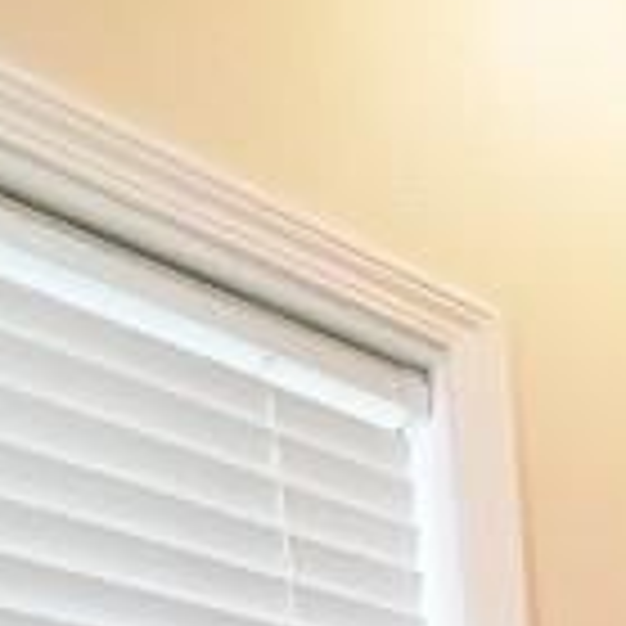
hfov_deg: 22.9
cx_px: 1040
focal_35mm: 53
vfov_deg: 19.6
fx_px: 1084
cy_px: 1220
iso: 500
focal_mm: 1.8
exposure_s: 1/40
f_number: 2.2
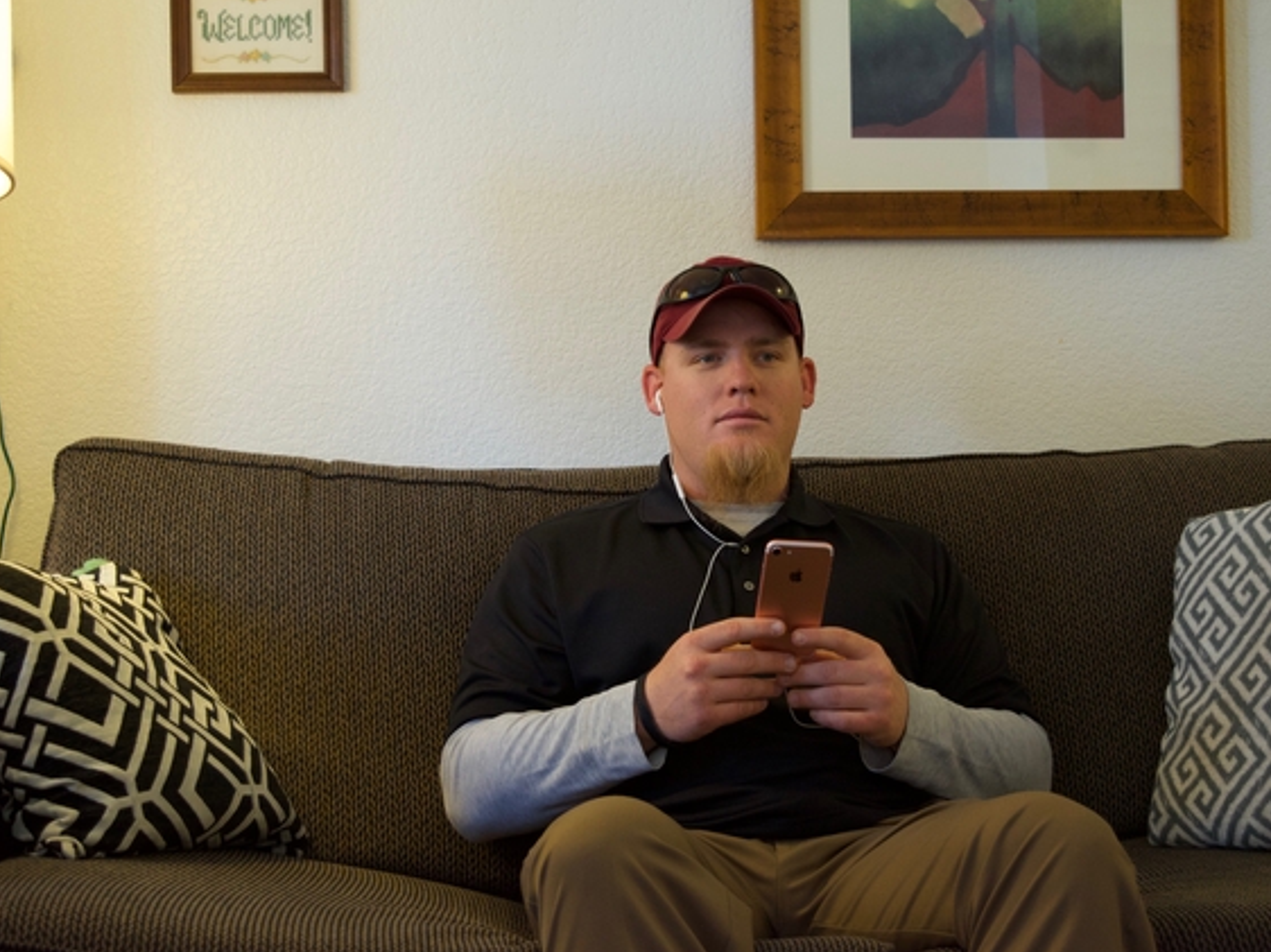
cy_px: 478
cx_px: 719
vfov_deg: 25.4
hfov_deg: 33.4
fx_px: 2112
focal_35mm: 58
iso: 1250
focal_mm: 35
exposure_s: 1/60
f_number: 4.5
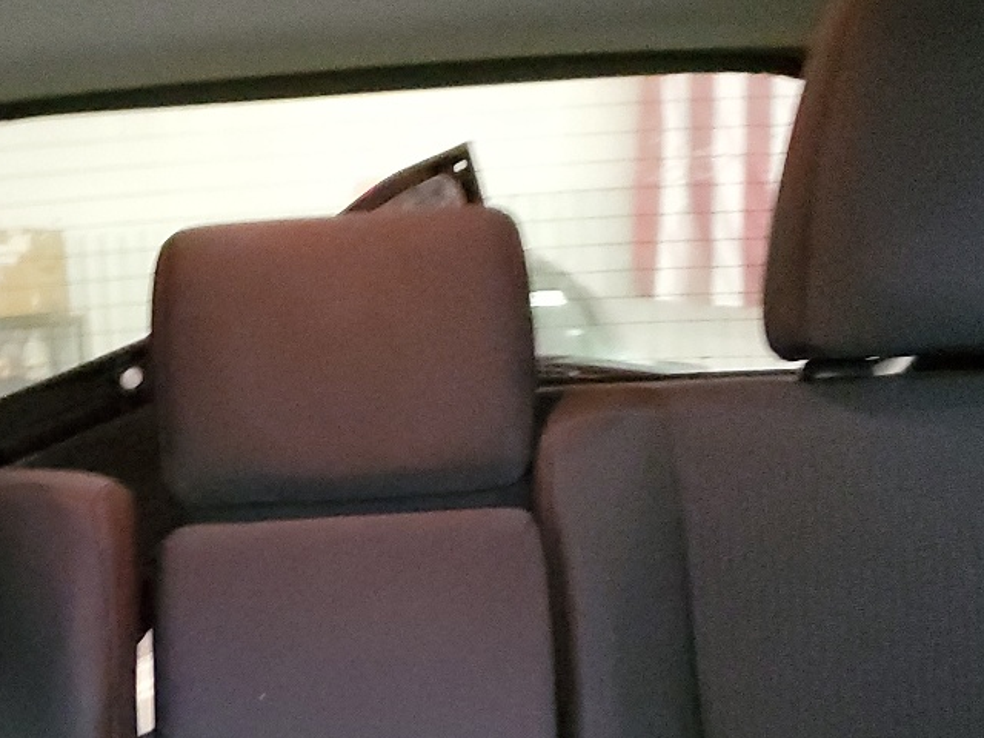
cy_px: 646
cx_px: 252
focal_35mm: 65
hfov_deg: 29.4
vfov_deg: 22.1
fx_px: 1848
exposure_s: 1/15
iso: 946
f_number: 1.5
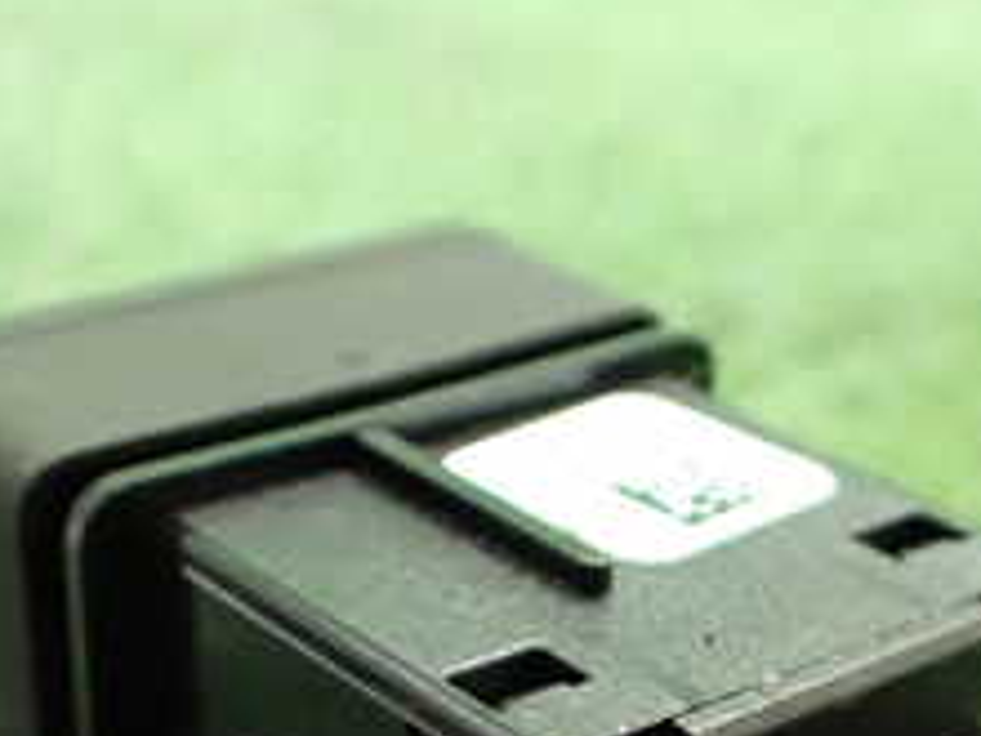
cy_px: 874
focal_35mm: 82
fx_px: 2324
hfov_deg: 23.7
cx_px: 673
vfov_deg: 17.2
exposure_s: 1/30
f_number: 2.3
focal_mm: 5.4
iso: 1250
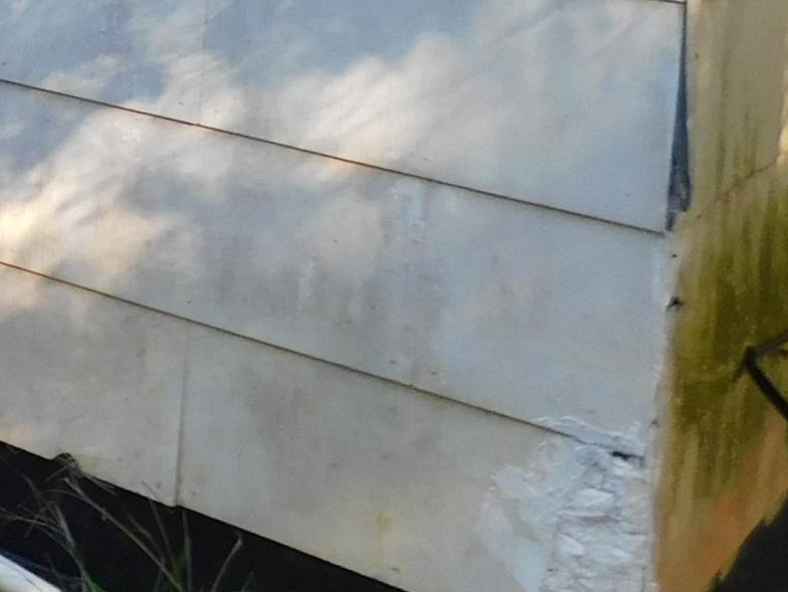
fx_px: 2049
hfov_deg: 17.6
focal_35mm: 90
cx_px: -634
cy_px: -270
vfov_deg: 15.3
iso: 125
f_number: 3
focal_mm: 4
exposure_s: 1/80
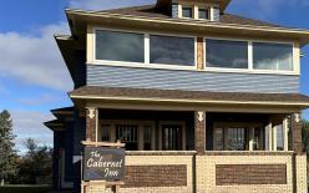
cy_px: 146
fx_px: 345
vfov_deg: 30.7
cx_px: 192
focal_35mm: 41
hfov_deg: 47.8
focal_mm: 6.86
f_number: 1.78
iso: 80
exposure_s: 1/5263
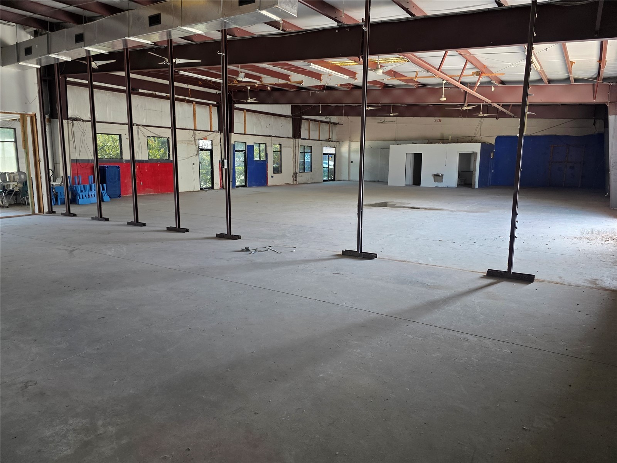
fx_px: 410
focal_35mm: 23
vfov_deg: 58.9
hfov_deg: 73.9
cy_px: 232
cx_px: 308
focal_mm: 6.3
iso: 250
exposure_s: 1/120
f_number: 1.7
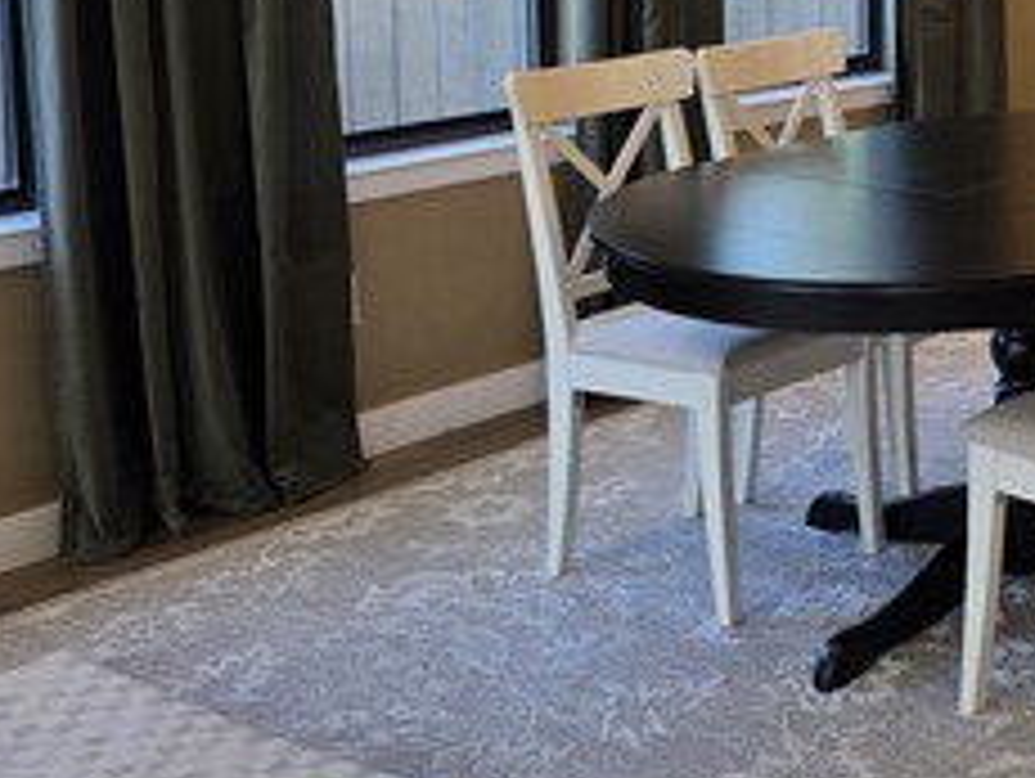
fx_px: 1916
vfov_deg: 22.3
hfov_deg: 26.2
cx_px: 1314
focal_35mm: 64
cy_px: 40
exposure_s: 1/120
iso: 100
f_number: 1.7
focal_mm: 6.3
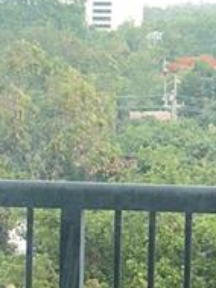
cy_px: 430
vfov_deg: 5.9
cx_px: -88
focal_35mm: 330
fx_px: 2742
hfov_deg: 4.5
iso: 16
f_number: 2.4
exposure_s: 1/60
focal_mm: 6
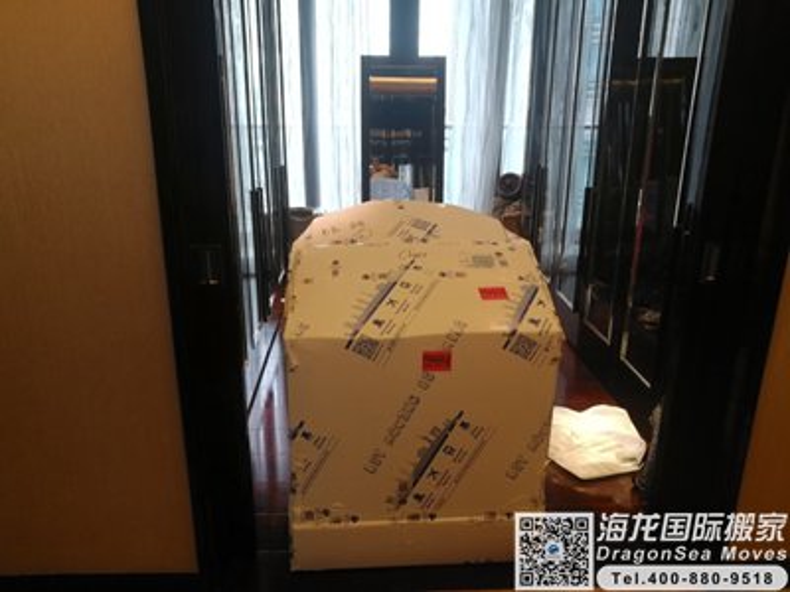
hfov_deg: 65.3
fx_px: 616
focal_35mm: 27
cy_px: 296
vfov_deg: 51.4
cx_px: 395
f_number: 2.2
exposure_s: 1/25
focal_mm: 3.84
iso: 400
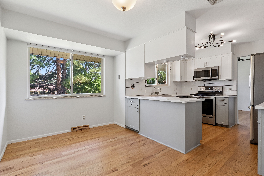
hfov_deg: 91.6
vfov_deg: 68.9
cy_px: 88
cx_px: 132
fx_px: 128
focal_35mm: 18
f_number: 11
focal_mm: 17.5
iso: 400
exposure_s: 1/13
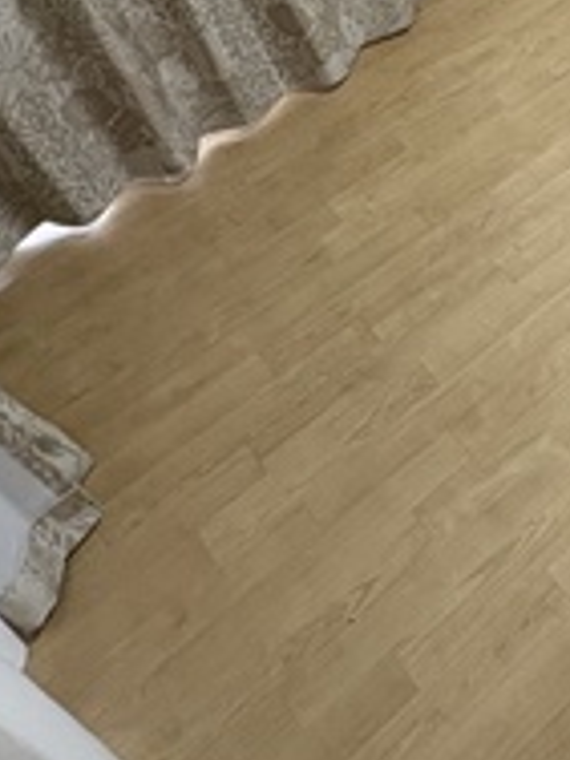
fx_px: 1142
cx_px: 920
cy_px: -113
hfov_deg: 21.8
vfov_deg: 31.7
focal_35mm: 52
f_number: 2.2
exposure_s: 1/60
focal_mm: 2.22
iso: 160
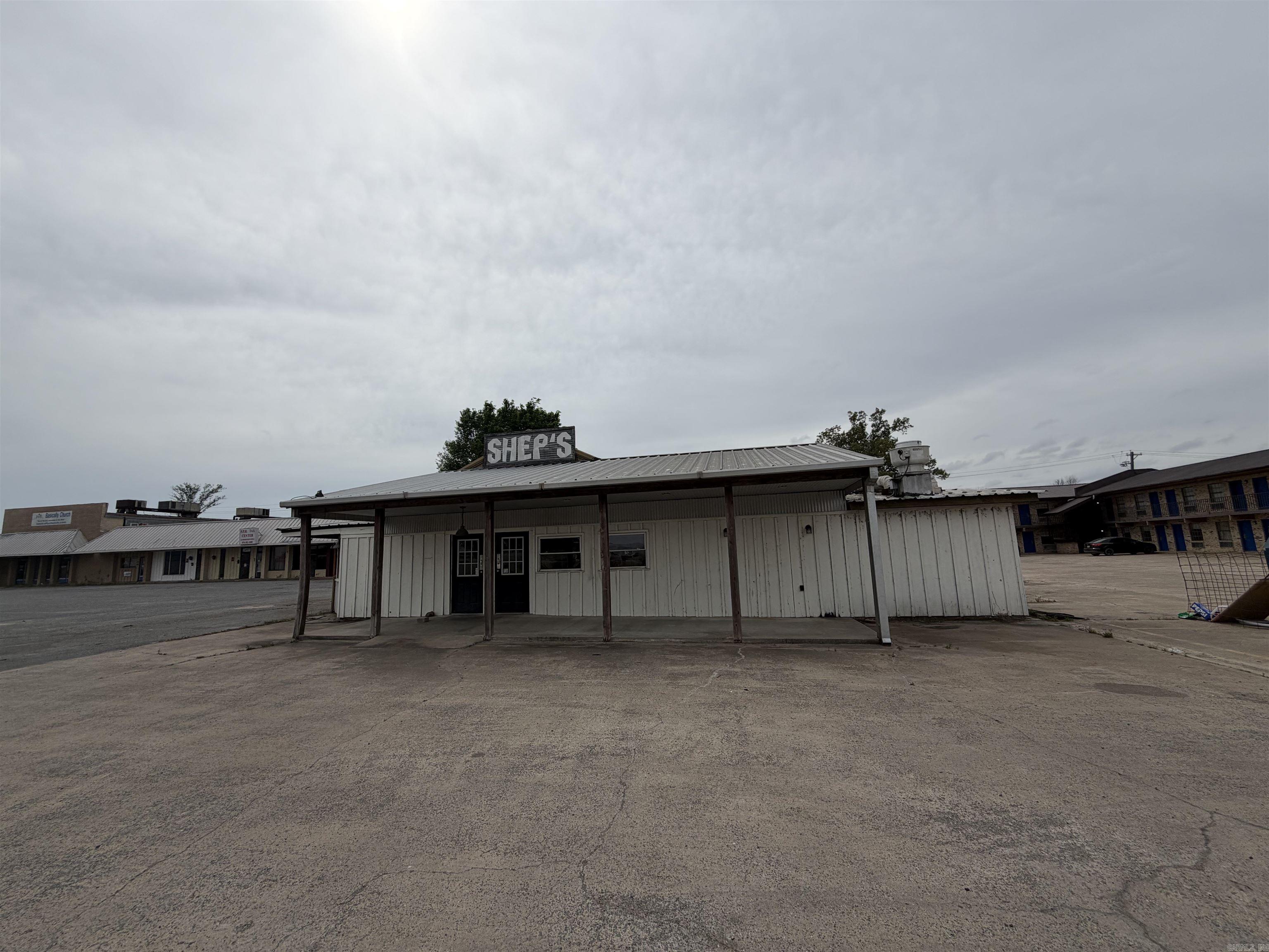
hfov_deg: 102.1
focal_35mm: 14
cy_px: 476
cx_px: 634
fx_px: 513
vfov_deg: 85.7
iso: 20
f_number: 2.2
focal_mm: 2.22
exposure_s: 1/2165
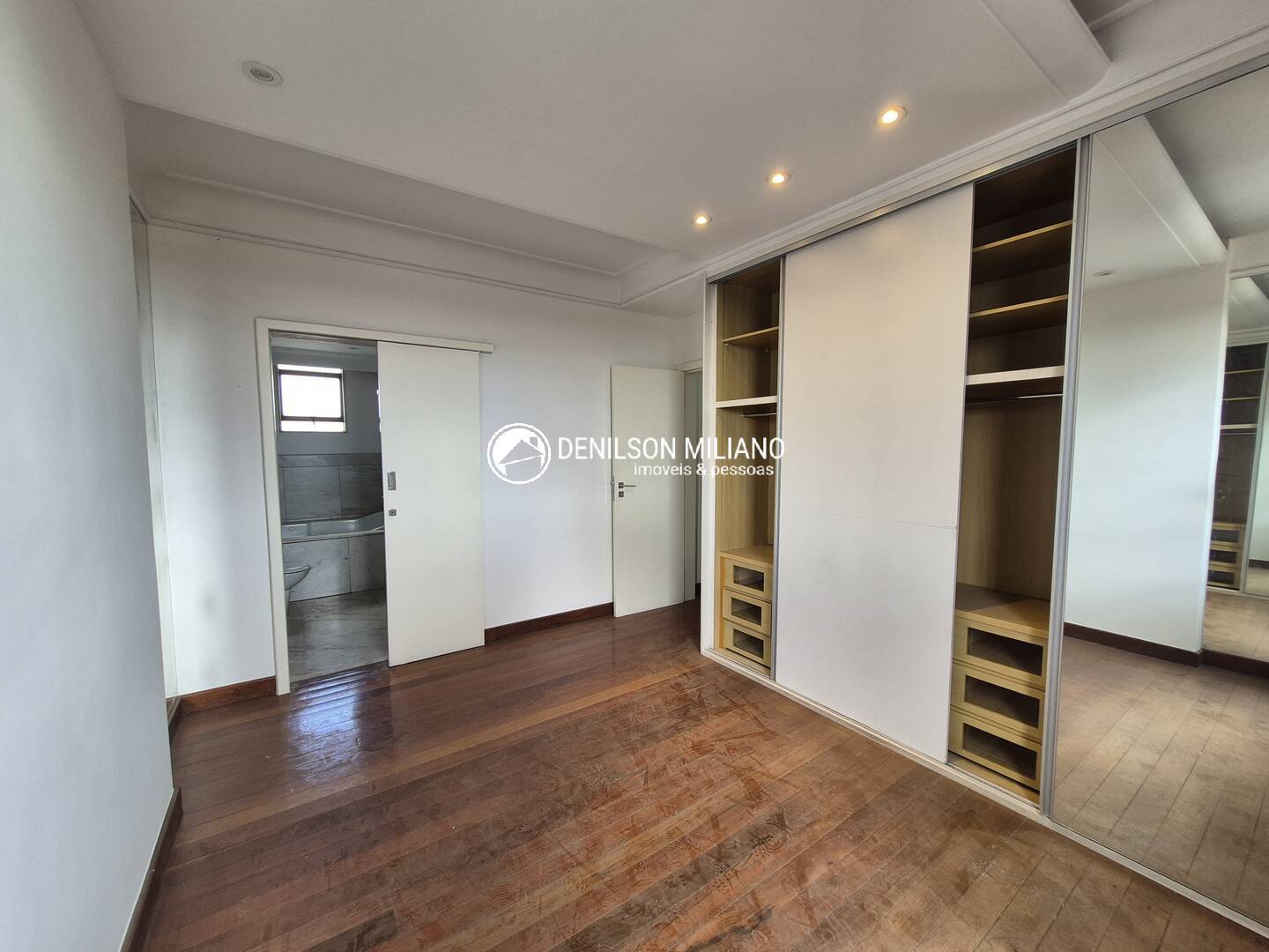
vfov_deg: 89.9
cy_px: 476
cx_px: 634
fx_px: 477
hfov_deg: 106.2
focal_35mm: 13
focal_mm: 1.74
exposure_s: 1/60
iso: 64
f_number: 2.2
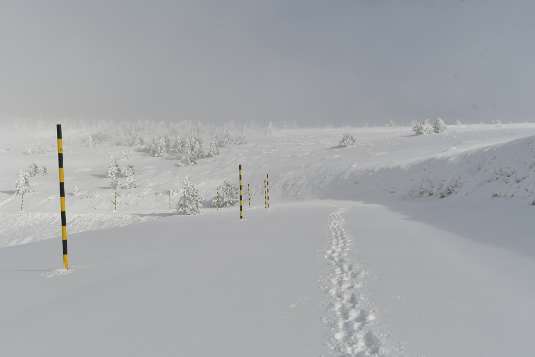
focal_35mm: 36
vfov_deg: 36.9
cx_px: 268
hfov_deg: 53.1
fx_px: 535
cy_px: 178
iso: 180
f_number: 11
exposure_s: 1/750
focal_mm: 24
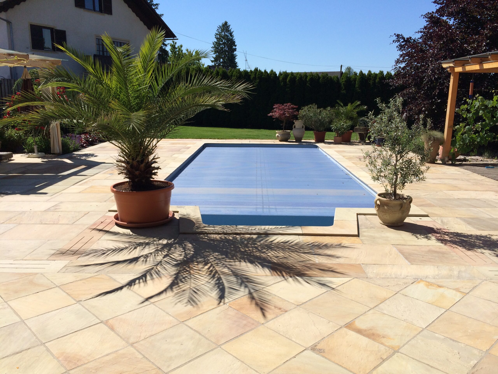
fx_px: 432
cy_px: 187
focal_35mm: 30
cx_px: 249
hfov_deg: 60.0
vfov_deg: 46.8
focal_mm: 4.12
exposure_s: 1/2740
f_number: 2.2
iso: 40
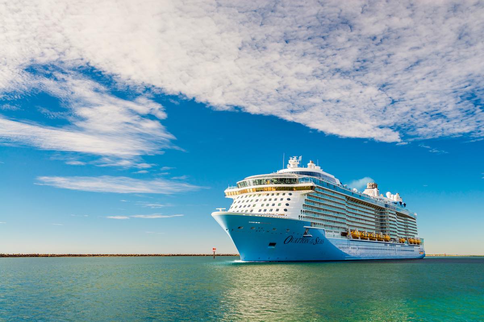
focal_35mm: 35
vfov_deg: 37.9
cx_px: 242
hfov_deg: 54.4
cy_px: 161
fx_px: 471
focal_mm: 35
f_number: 6.3
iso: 100
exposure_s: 1/320
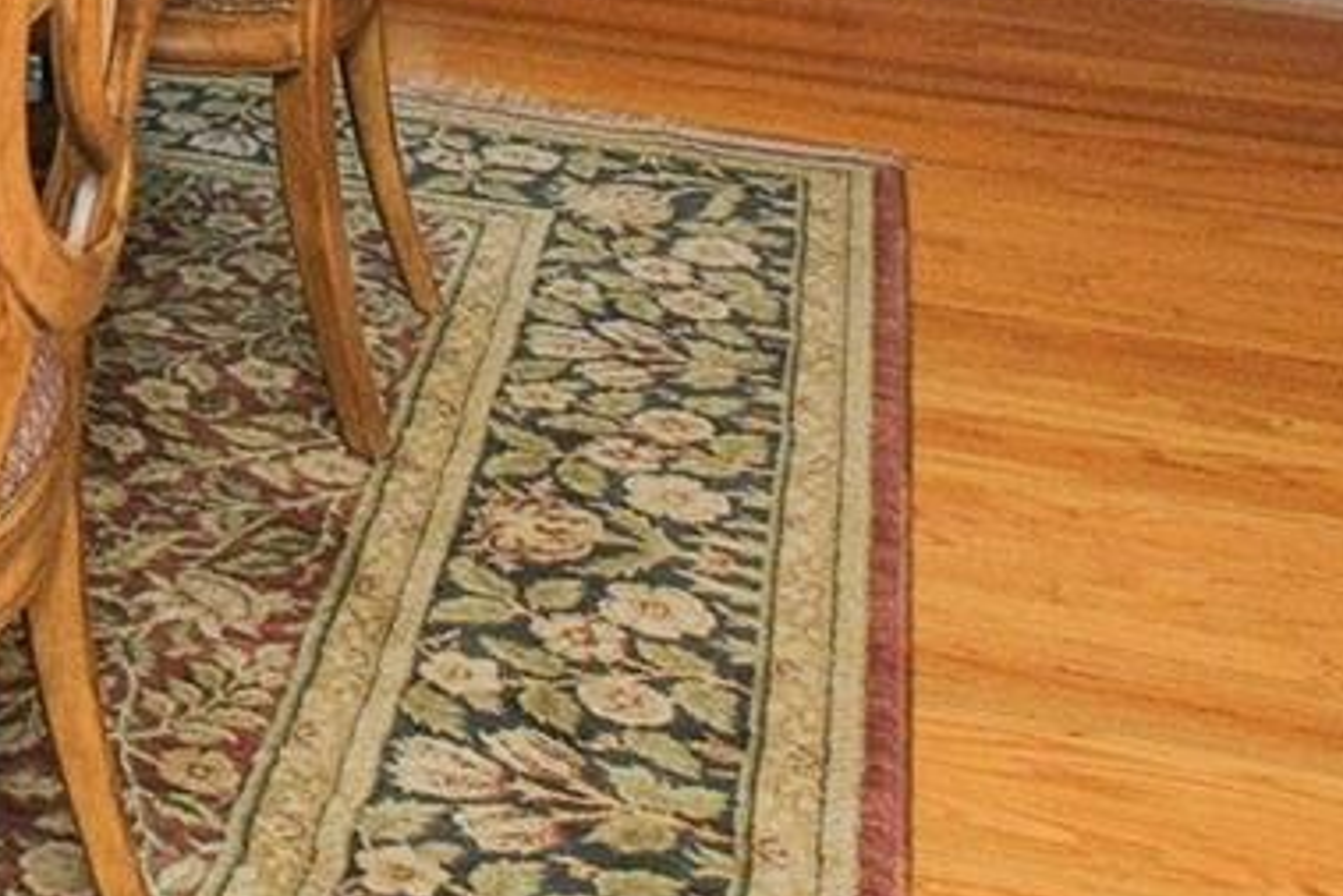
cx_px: -553
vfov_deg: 14.2
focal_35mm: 81
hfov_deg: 21.7
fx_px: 3023
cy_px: -869
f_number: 8
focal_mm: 10
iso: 800
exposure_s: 1/60
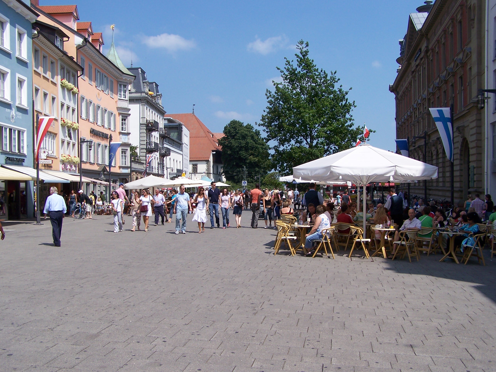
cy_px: 186
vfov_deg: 37.7
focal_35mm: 38
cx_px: 248
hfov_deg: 49.0
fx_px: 544
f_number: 4
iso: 80
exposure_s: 1/1000
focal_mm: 6.3
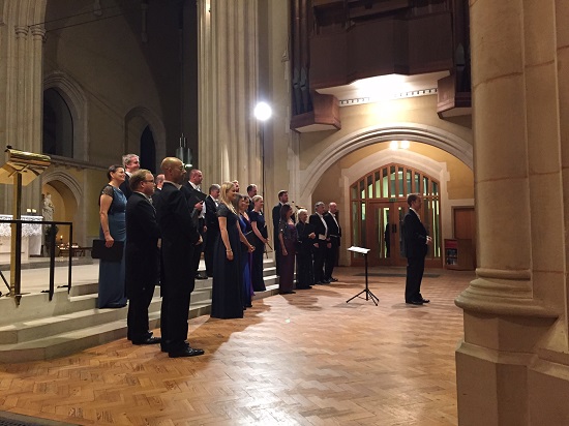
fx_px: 476
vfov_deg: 48.2
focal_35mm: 29
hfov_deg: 61.7
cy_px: 213
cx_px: 284
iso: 250
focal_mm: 4.15
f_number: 2.2
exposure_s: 1/25
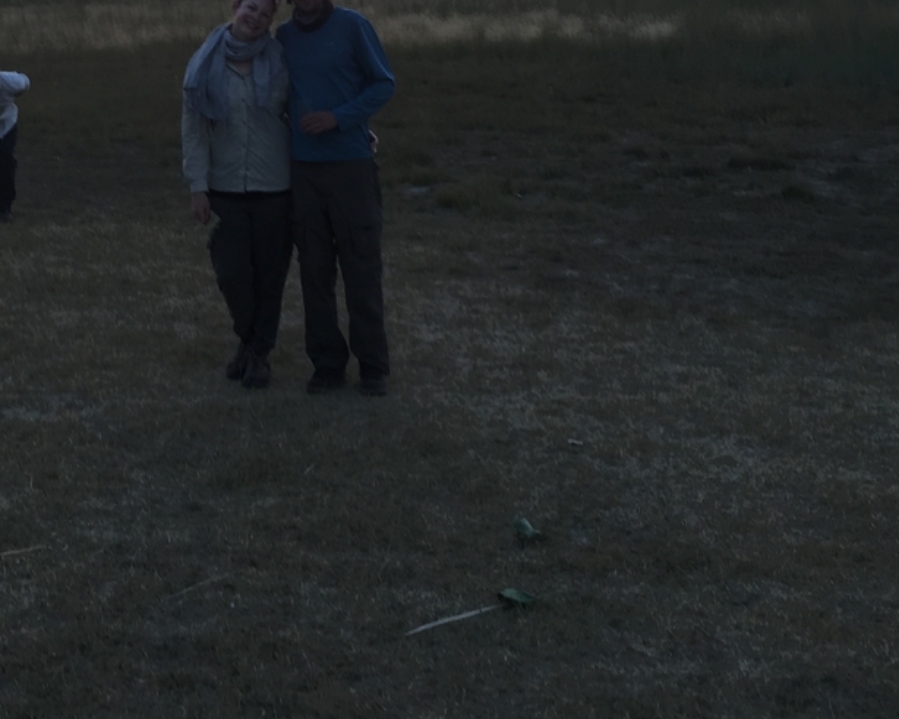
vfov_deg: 25.6
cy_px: 202
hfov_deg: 31.0
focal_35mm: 59
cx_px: 158
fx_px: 1570
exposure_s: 1/143
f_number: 2.2
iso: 32
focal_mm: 4.15
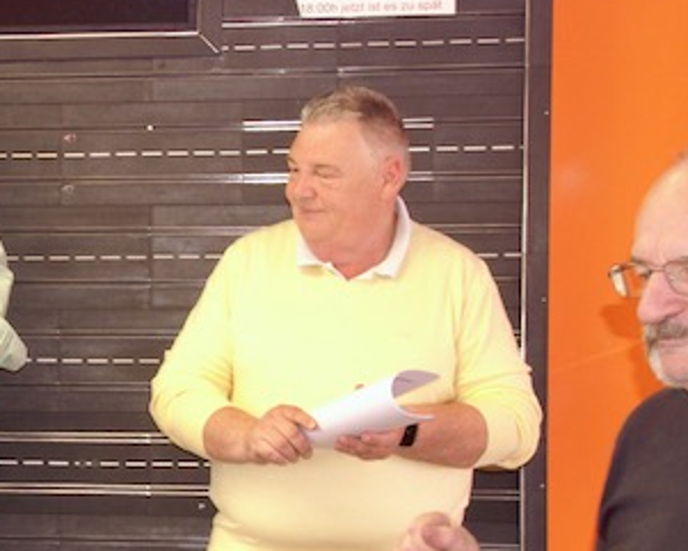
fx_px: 2281
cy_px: 357
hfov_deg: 16.2
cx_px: -215
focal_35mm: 112
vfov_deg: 13.8
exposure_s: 1/60
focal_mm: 30
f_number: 4.5
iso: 400
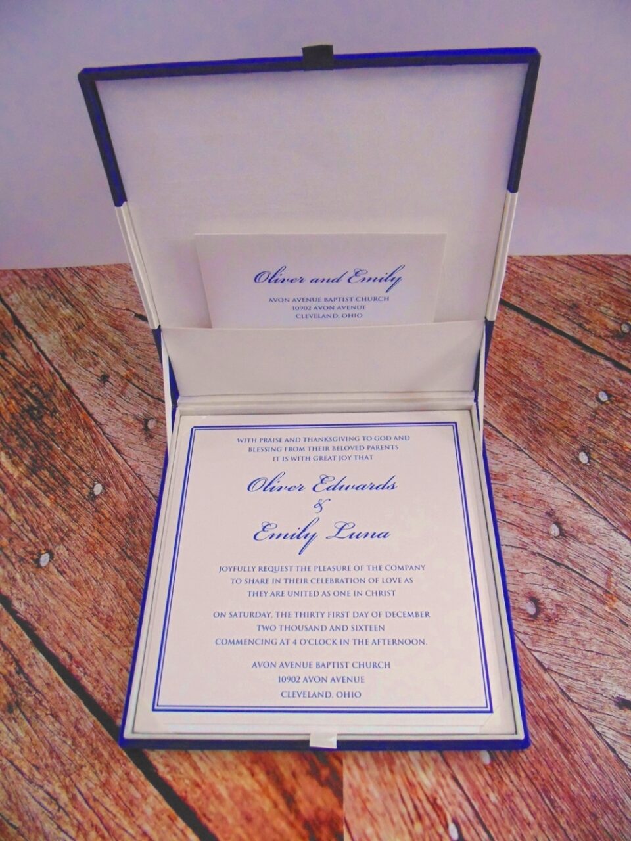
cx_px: 316
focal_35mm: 25
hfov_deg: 54.9
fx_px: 608
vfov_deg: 69.4
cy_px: 420
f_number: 3.1
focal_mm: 4.5
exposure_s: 1/25
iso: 400
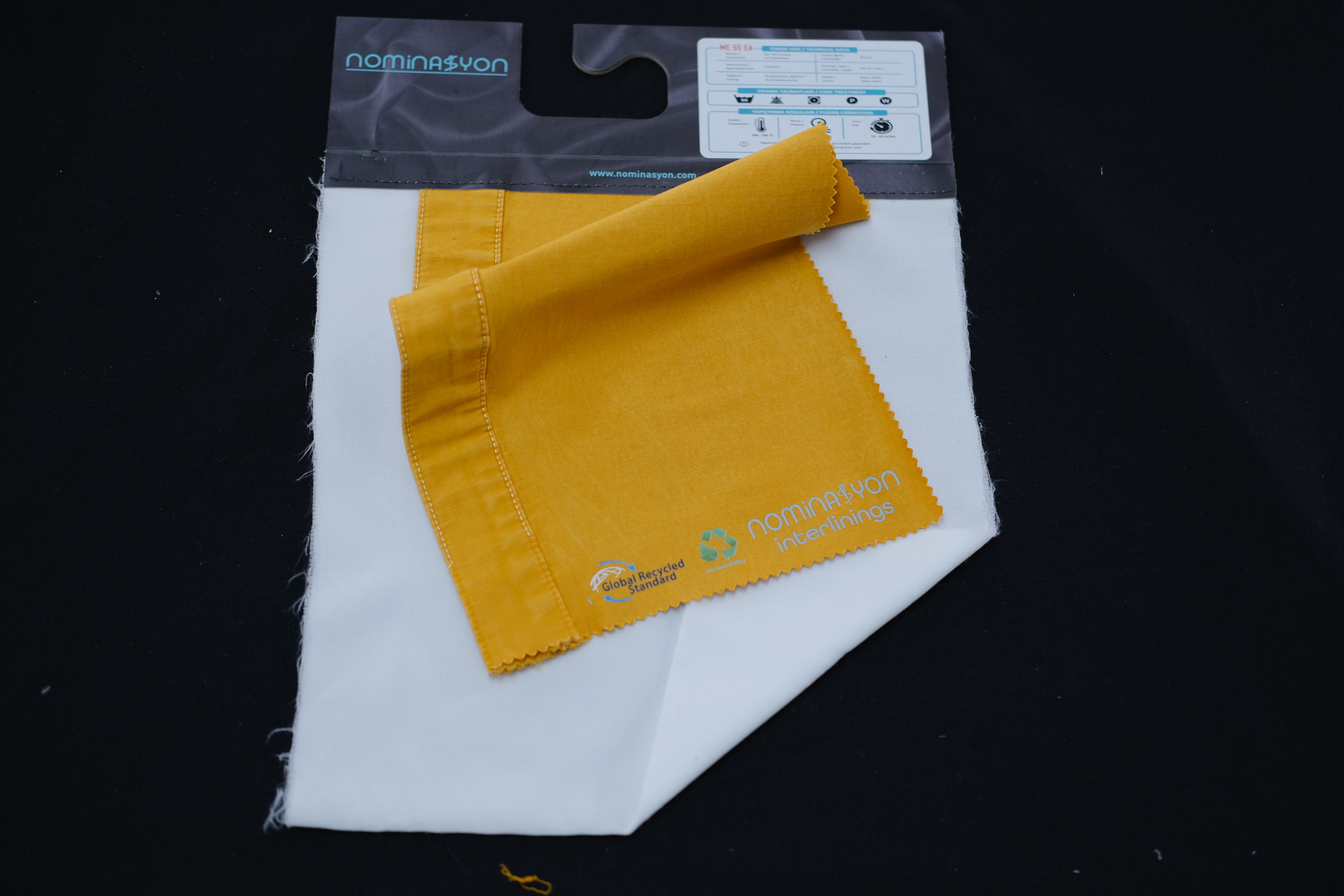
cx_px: 672
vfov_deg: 25.5
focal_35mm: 53
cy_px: 448
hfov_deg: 37.5
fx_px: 1979
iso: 320
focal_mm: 35
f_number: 2
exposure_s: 1/200
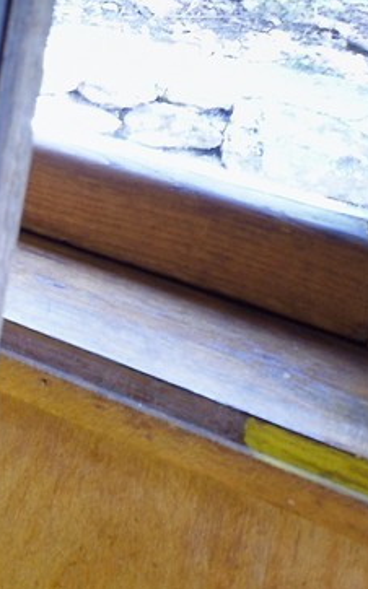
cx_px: -796
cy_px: -148
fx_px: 1012
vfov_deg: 27.8
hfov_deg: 10.8
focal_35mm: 63
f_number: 10
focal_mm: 14
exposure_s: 1/10
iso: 800
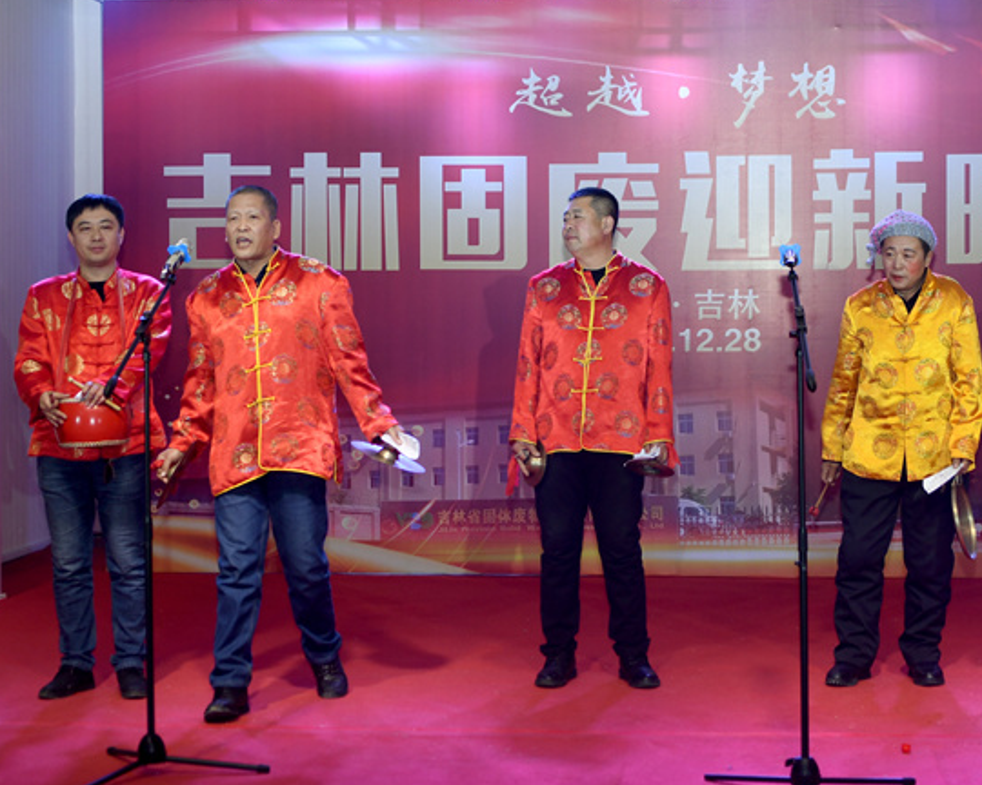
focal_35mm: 65
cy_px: 372
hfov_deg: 29.2
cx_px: 587
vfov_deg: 23.6
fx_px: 1880
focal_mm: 31
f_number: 3.5
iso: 400
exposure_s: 1/250
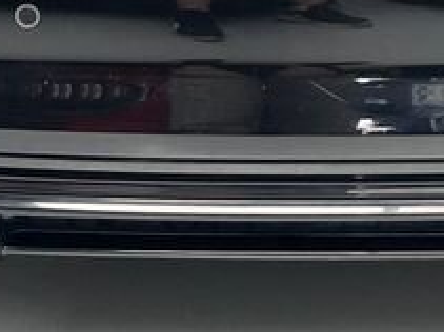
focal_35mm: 126
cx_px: 311
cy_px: -370
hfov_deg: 15.6
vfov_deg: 10.6
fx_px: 1615
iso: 125
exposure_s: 1/101
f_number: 1.6
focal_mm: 5.1
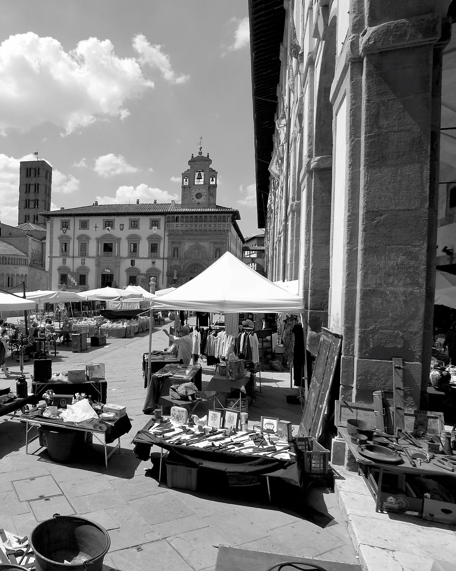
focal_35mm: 22
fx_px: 371
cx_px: 76
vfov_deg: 75.0
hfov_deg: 57.2
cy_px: 295
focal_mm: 10
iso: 100
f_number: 8
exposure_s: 1/320
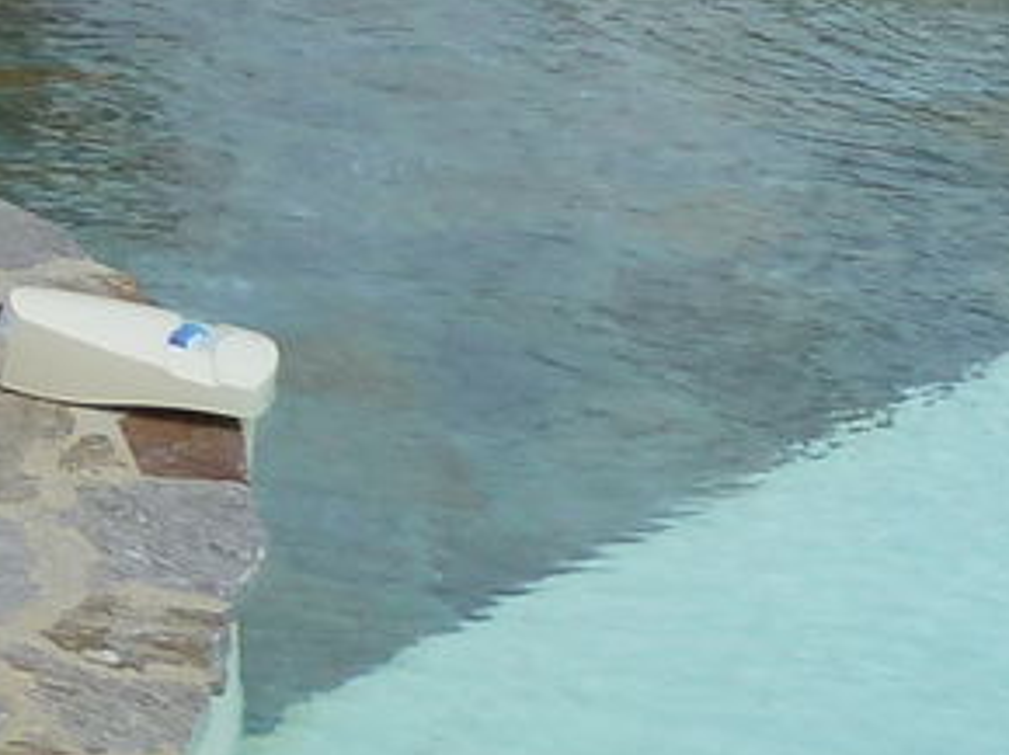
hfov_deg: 11.1
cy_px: -762
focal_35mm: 138
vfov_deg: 9.9
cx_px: -1701
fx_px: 4019
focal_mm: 4.1
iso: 80
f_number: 5
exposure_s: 1/400
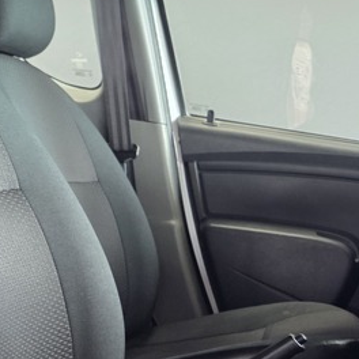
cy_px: 262
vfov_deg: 21.8
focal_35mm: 79
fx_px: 927
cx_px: 383
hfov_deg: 21.0
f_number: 1.7
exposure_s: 1/100
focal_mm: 6.25
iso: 320
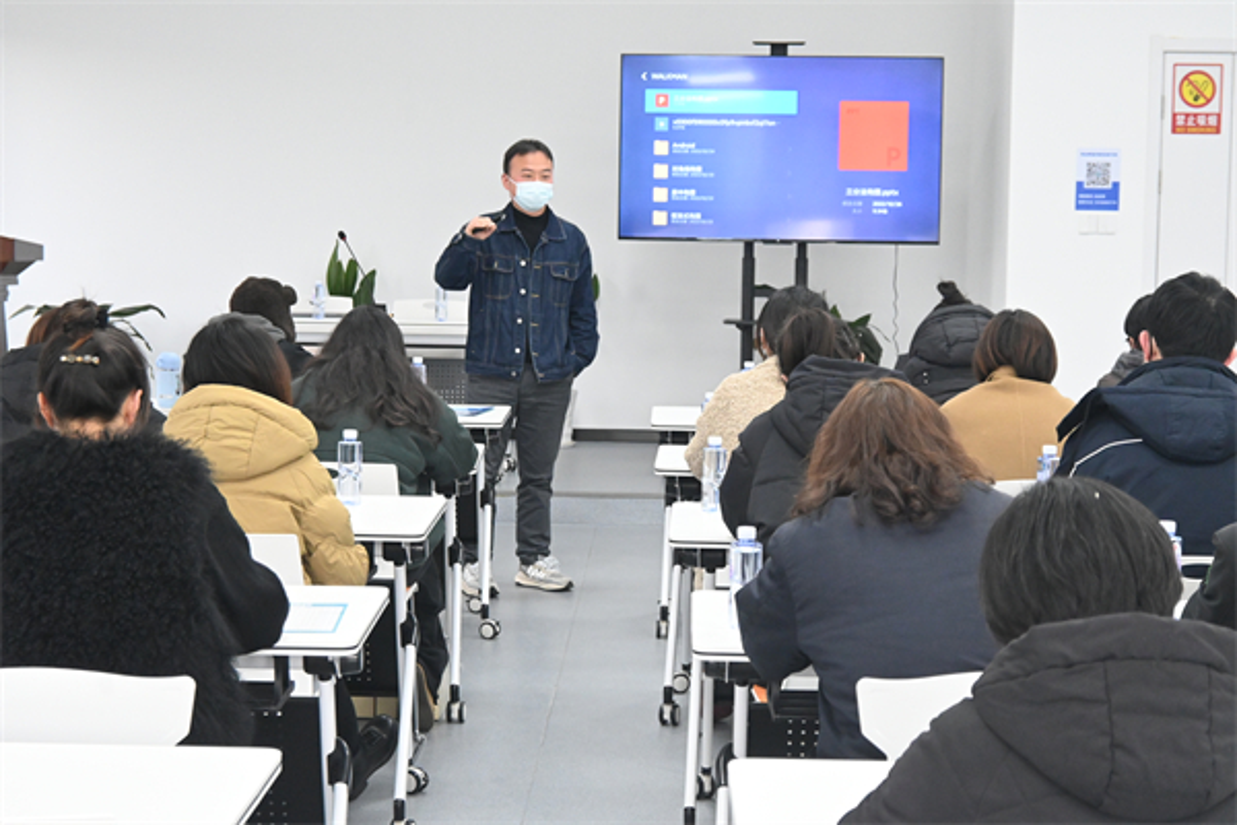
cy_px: 412
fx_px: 2319
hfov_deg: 29.9
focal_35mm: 68
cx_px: 618
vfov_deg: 20.2
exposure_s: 1/125
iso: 3200
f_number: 6
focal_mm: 45
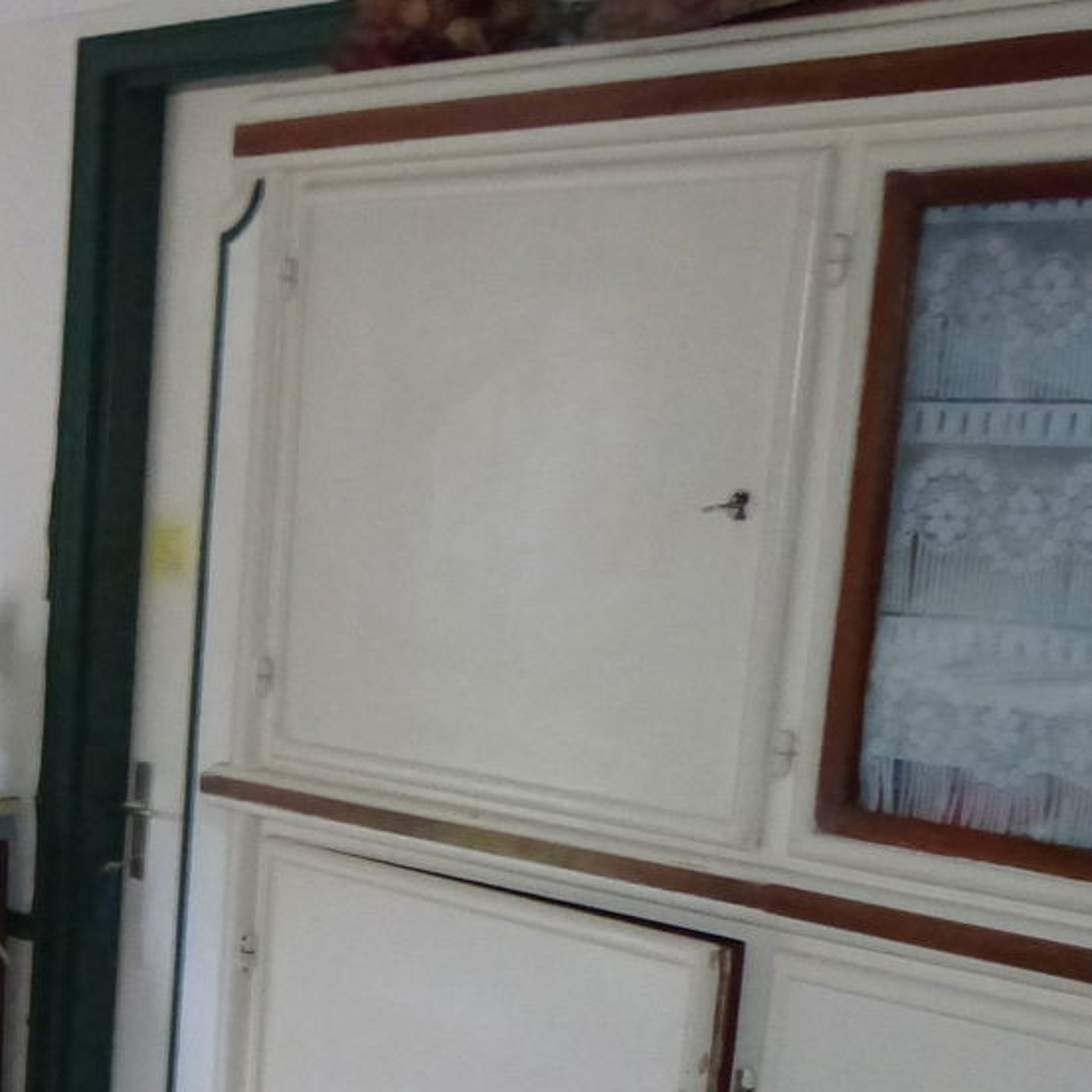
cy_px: 1015
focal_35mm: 64
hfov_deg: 24.8
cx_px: -144
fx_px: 2284
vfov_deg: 25.9
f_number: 2.8
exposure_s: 1/4
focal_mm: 4.5
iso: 800
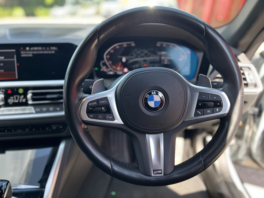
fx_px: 198
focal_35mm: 26
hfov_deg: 67.3
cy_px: 99
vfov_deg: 53.1
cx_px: 132
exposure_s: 1/121
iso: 40
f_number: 1.5
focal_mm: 5.7
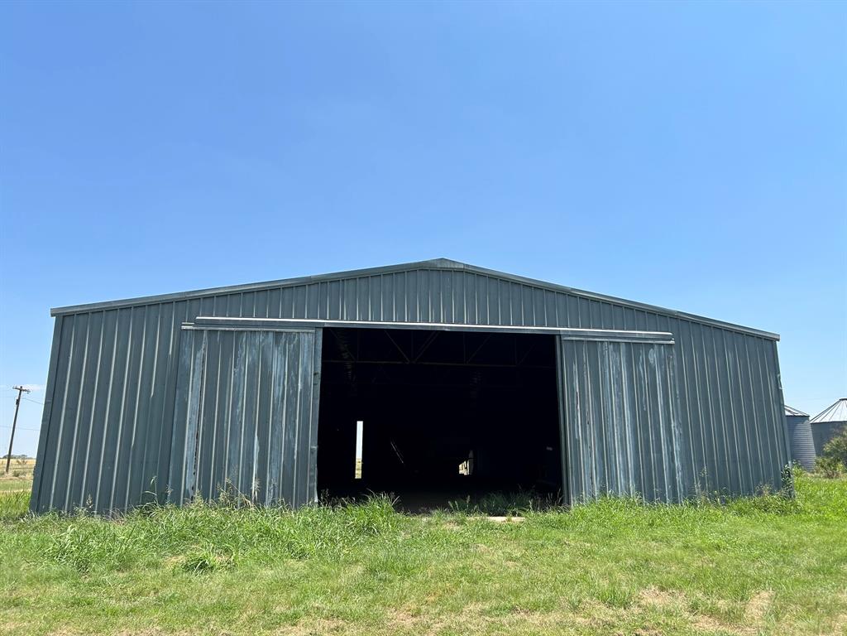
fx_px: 636
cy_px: 318
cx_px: 424
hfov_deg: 67.3
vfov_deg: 53.1
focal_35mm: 26
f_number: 1.5
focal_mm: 5.7
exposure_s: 1/3571
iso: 50
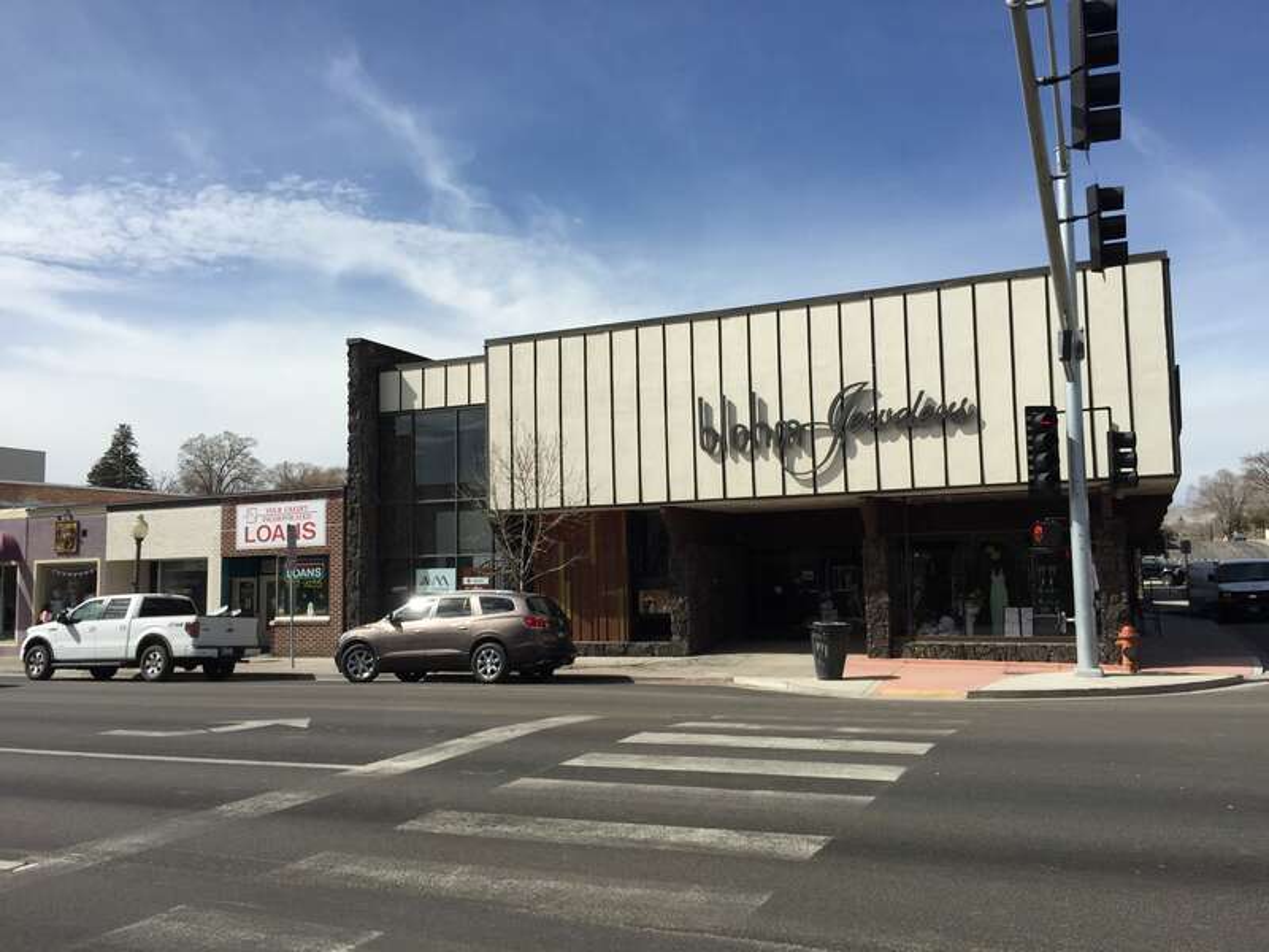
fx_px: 1063
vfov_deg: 48.2
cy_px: 476
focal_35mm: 29
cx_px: 634
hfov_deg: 61.7
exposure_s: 1/3300
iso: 32
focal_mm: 4.15
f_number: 2.2
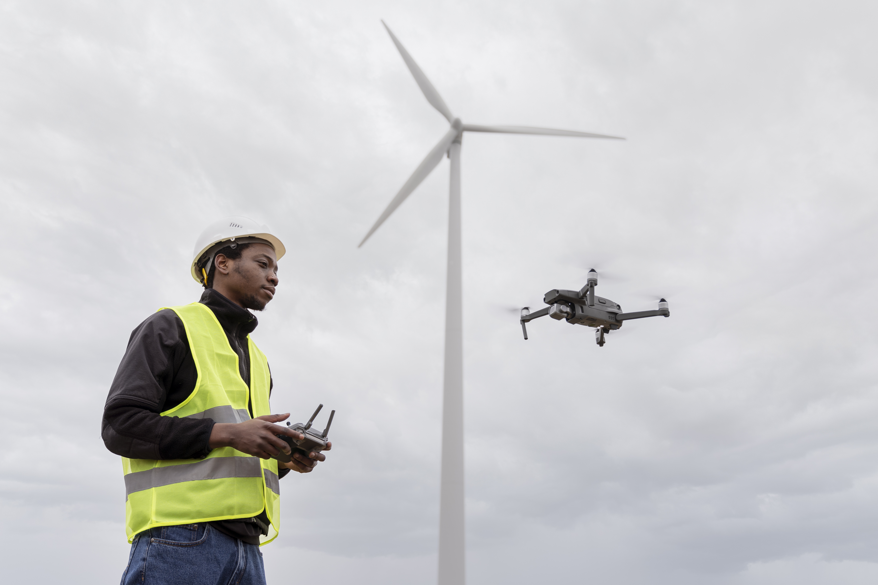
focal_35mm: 34
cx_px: 439
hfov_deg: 55.8
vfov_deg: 38.9
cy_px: 292
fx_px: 829
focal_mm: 34
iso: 100
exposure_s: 1/320
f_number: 2.8
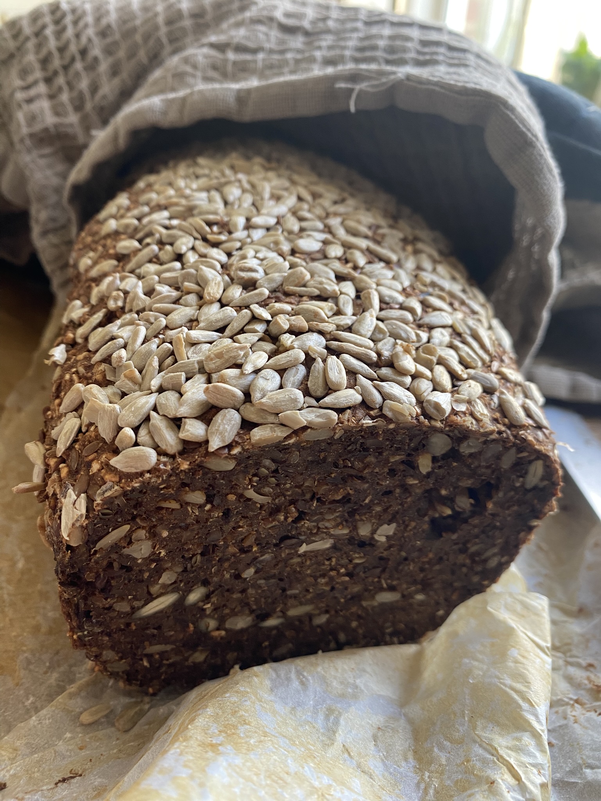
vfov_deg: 69.4
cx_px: 300
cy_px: 400
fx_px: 579
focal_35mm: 25
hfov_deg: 54.9
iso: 125
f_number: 1.8
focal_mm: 4.25
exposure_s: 1/90
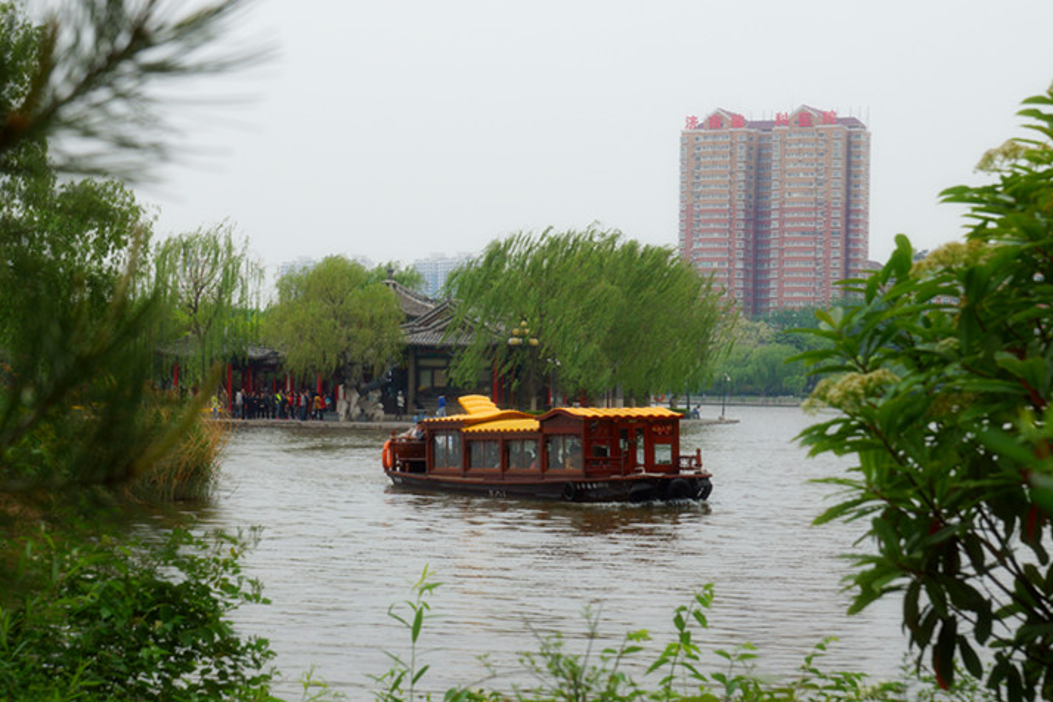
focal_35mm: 82
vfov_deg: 16.6
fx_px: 2398
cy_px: 345
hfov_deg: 24.8
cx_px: 499
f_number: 6.3
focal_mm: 50
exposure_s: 1/200
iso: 100
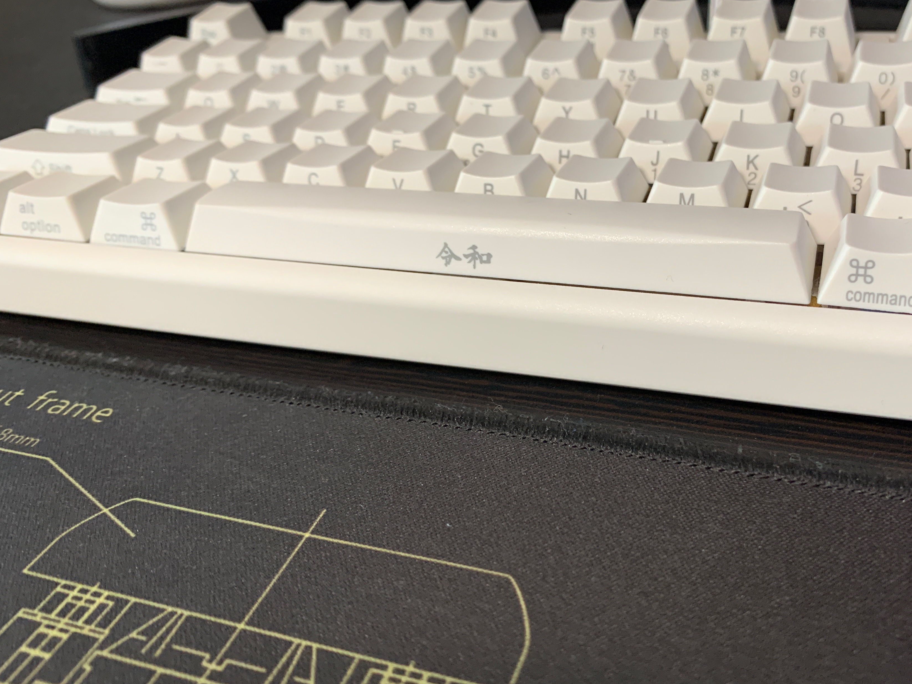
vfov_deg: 44.2
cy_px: 334
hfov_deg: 56.3
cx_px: 560
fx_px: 843
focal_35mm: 32
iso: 100
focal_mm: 4.25
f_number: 1.8
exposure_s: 1/86
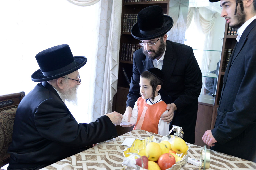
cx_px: 128
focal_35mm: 35
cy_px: 85
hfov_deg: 54.4
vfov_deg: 37.8
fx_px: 249
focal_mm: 35
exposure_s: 1/60
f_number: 4.5
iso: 2000
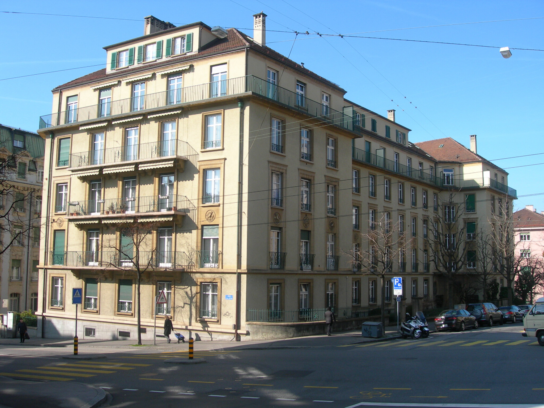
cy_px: 204
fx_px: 597
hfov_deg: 49.0
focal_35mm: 38
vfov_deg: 37.7
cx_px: 272
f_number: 4.8
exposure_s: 1/303
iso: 50
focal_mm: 7.8
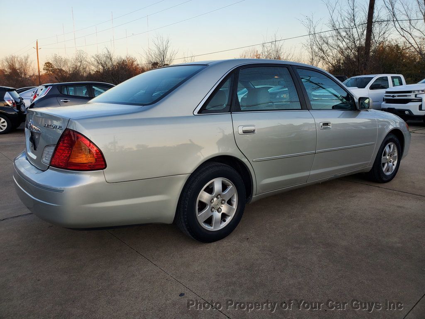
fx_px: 319
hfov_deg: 67.3
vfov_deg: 53.1
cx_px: 212
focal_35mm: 26
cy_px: 160
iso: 50
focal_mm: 4.3
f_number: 2.4
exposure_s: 1/186
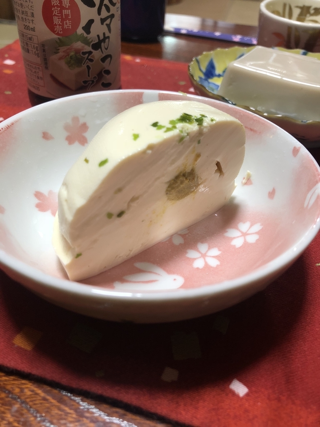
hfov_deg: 48.2
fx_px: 357
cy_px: 214
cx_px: 160
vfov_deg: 61.7
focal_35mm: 29
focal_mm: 3.99
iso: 40
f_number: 1.8
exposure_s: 1/17
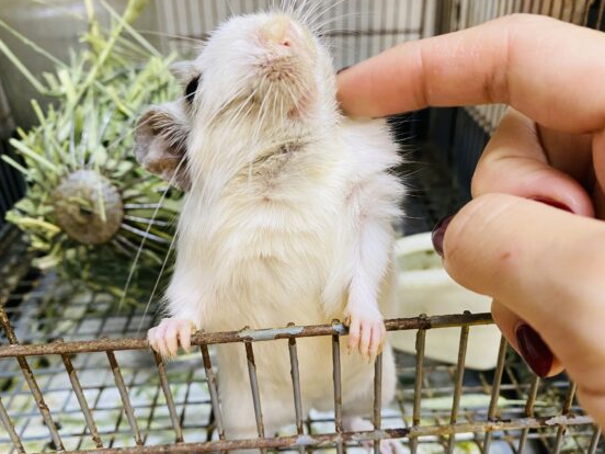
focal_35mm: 29
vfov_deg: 48.2
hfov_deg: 61.7
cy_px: 232
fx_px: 507
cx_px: 308
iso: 160
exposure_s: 1/50
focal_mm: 4.25
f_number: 1.8
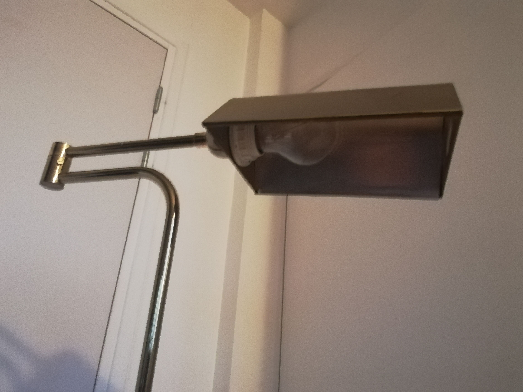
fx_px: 393
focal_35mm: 26
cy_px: 196
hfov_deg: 67.3
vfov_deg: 53.1
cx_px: 262
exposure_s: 1/20
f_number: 2.2
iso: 640
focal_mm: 3.81
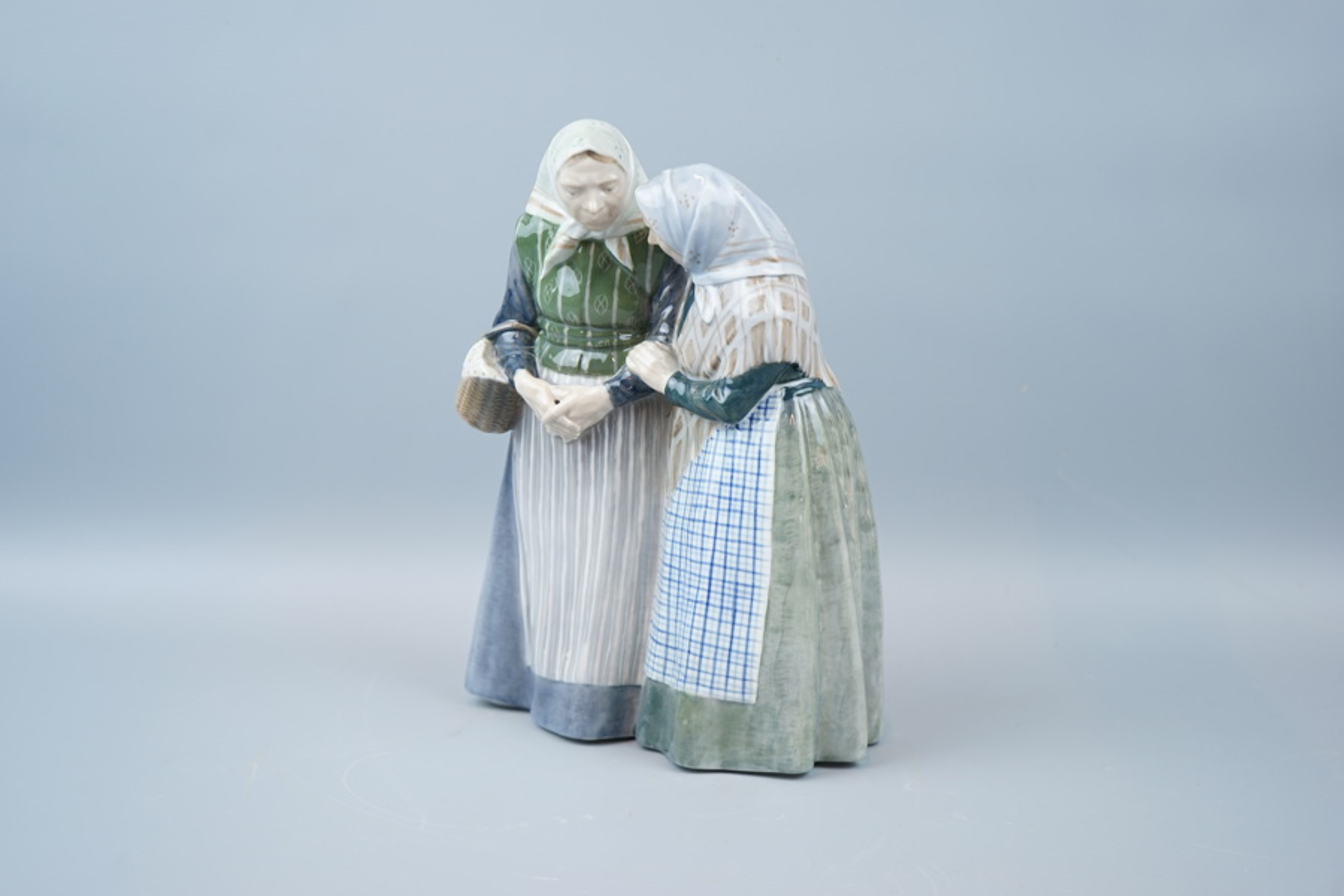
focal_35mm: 57
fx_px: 2128
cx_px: 672
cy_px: 448
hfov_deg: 35.1
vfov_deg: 23.8
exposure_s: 1/60
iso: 160
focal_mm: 57
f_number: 5
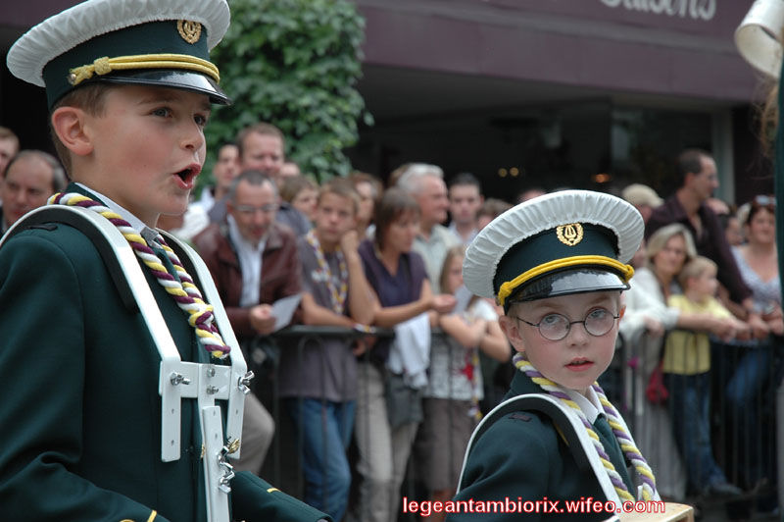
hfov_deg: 22.6
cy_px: 261
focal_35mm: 90
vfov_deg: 15.2
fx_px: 1958
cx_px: 392
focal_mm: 60
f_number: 4.5
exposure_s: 1/250
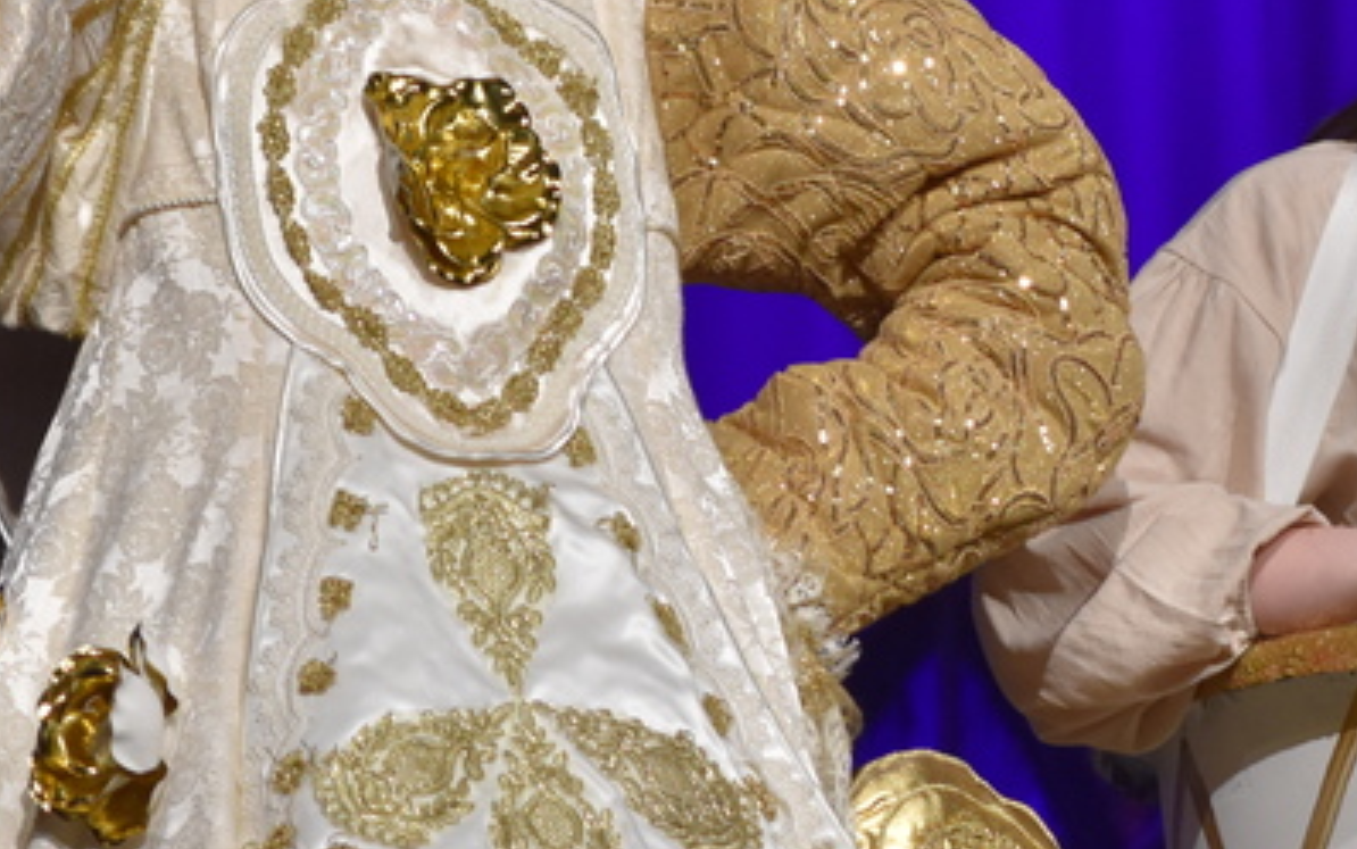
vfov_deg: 3.9
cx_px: 829
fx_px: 12367
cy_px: 80
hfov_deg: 6.3
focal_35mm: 334
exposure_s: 1/400
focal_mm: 85
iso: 800
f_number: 4.2
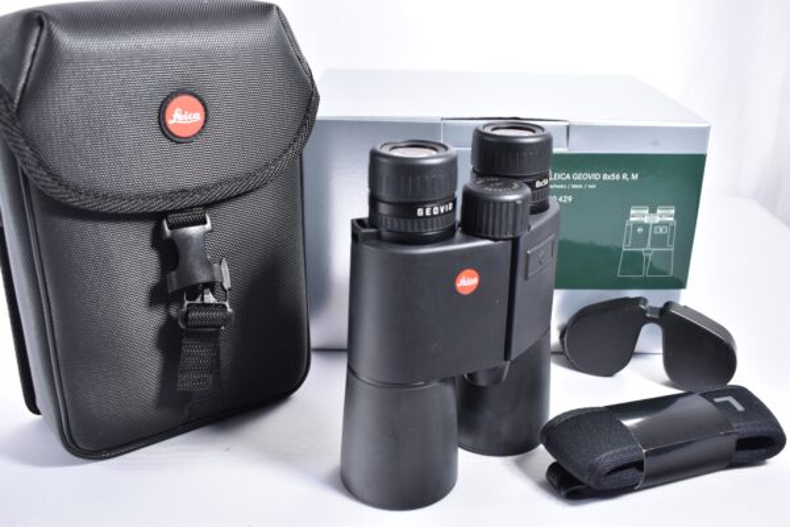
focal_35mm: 36
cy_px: 264
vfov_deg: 36.9
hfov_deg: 53.1
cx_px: 395
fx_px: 790
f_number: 5
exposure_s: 1/40
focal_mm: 24
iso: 640
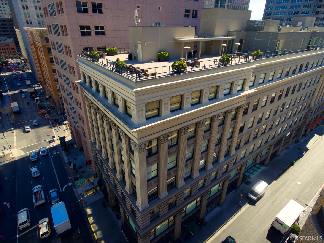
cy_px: 122
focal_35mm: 20
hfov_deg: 81.8
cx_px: 162
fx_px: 187
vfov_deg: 65.9
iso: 100
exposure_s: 1/80
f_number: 2.8
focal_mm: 3.61
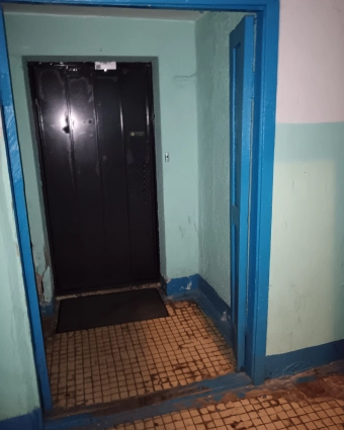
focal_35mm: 29
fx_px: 369
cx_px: 173
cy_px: 216
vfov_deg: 60.4
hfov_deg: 50.0
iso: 6660
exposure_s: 1/14.3
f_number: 1.9
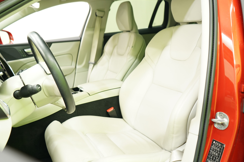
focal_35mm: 32
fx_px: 217
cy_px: 79
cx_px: 106
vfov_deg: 41.1
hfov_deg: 58.5
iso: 640
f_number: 4
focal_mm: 28
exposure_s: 1/10
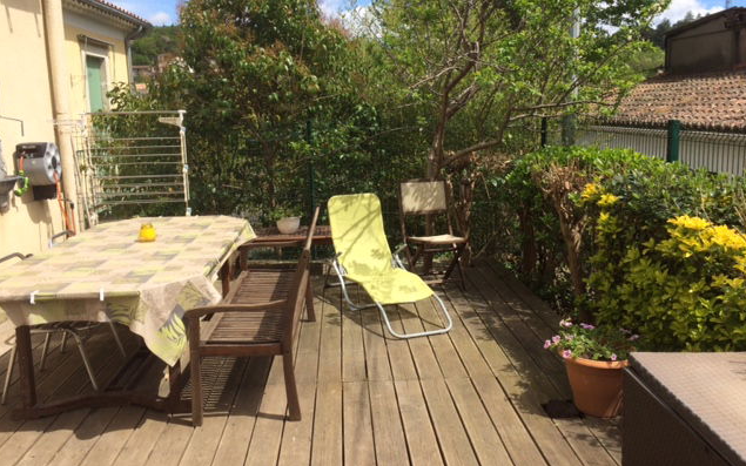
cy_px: 197
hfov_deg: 61.2
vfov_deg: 40.5
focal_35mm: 31
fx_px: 630
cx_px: 372
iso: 32
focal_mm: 4.15
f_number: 2.2
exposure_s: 1/1866
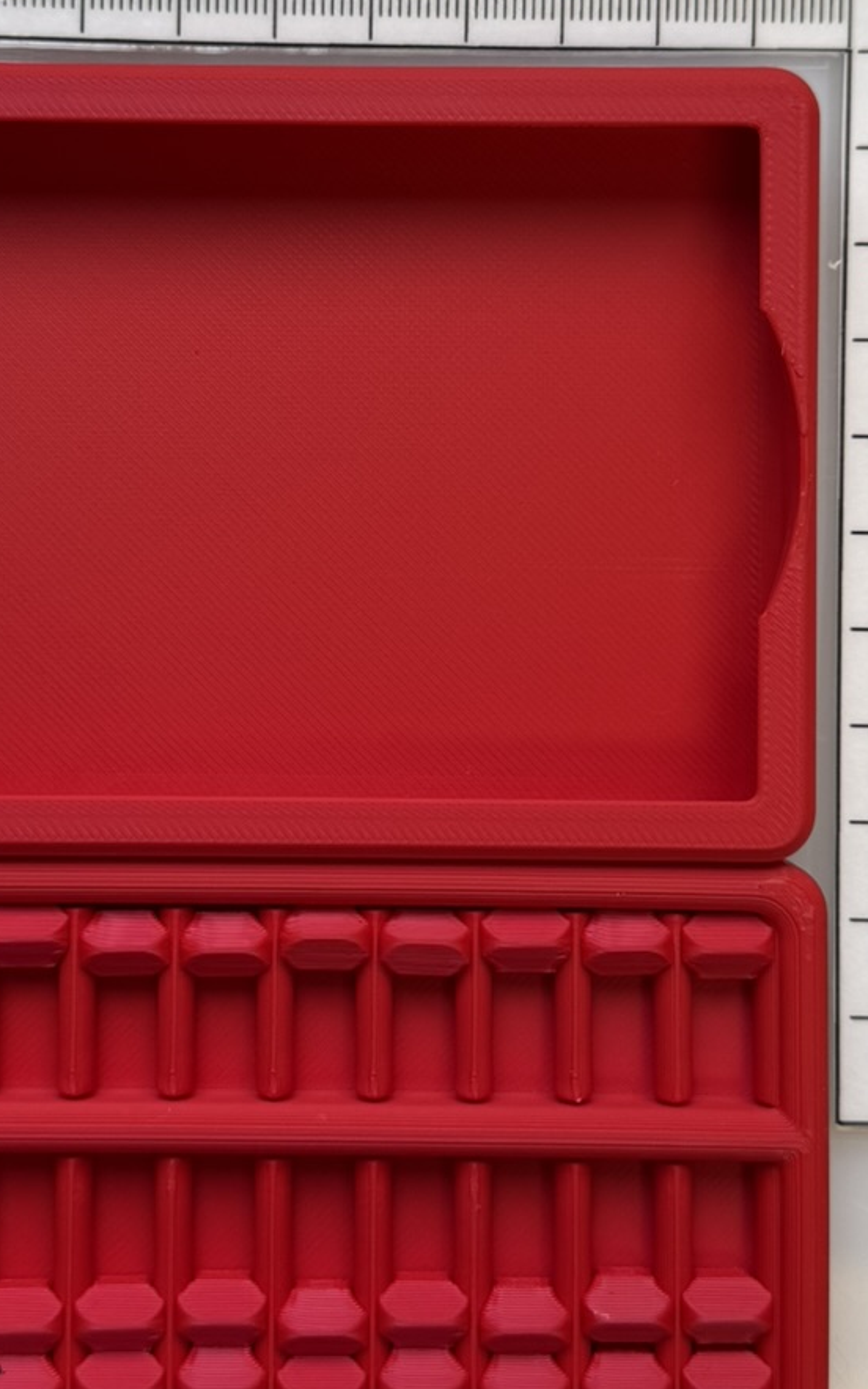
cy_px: 536
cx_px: 305
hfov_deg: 21.9
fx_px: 2233
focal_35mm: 59
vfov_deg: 34.4
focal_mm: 6.76
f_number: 1.78
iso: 64
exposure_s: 1/192
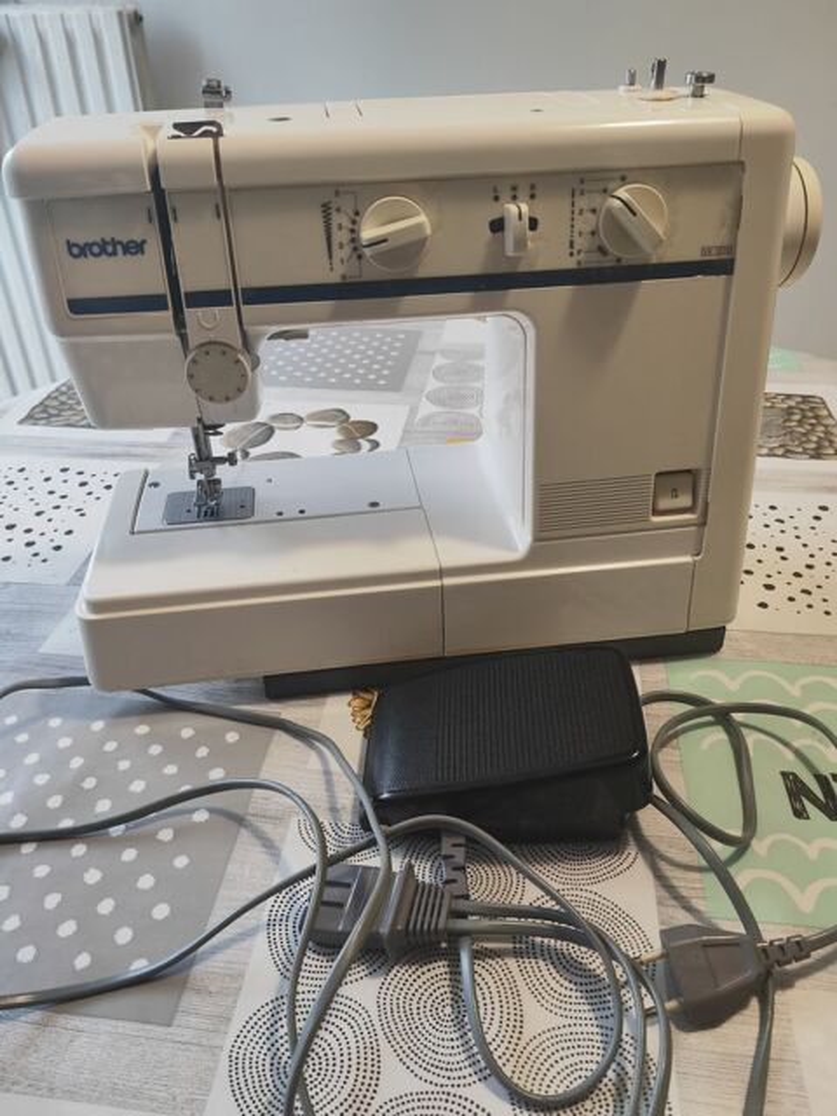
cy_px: 558
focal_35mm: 27
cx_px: 418
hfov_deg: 51.4
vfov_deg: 65.3
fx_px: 870
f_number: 1.8
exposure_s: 1/100
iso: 100
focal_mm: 5.53
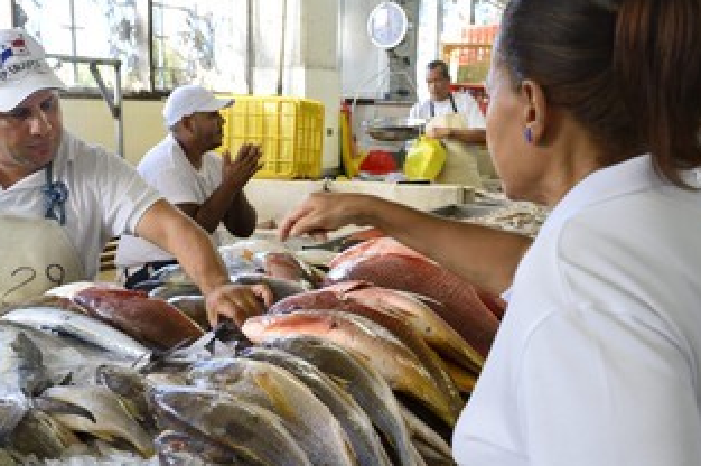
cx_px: 343
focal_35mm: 43
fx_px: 836
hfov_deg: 45.5
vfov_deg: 31.1
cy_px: 255
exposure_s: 1/60
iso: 800
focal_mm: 32
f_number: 5.6
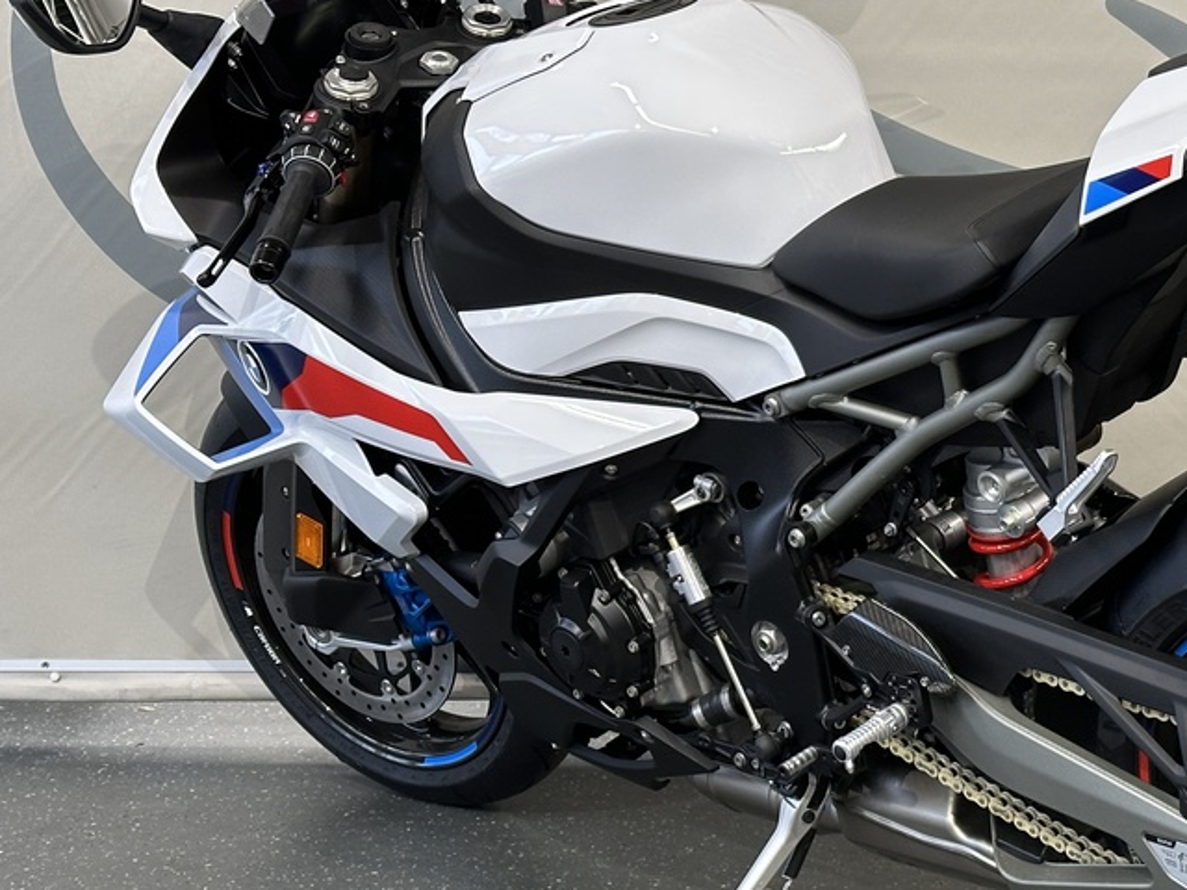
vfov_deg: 16.4
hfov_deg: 21.4
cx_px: 987
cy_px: 452
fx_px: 3086
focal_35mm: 90
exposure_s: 1/50
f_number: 1.78
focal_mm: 6.86
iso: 100
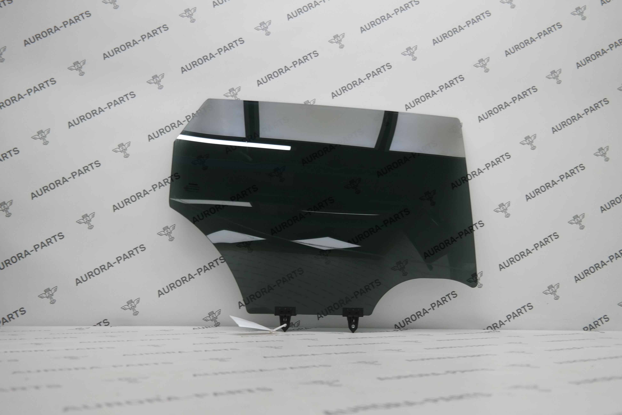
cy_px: 208
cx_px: 311
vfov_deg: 43.6
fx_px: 518
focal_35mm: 30
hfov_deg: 61.9
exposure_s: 1/80
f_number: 3.5
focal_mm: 20
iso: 200
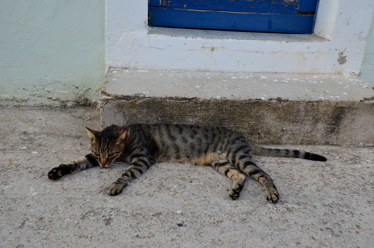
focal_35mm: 36
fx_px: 373
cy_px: 124
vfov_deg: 36.7
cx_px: 187
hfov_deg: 53.2
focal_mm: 24
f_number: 5.6
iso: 2000
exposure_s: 1/500
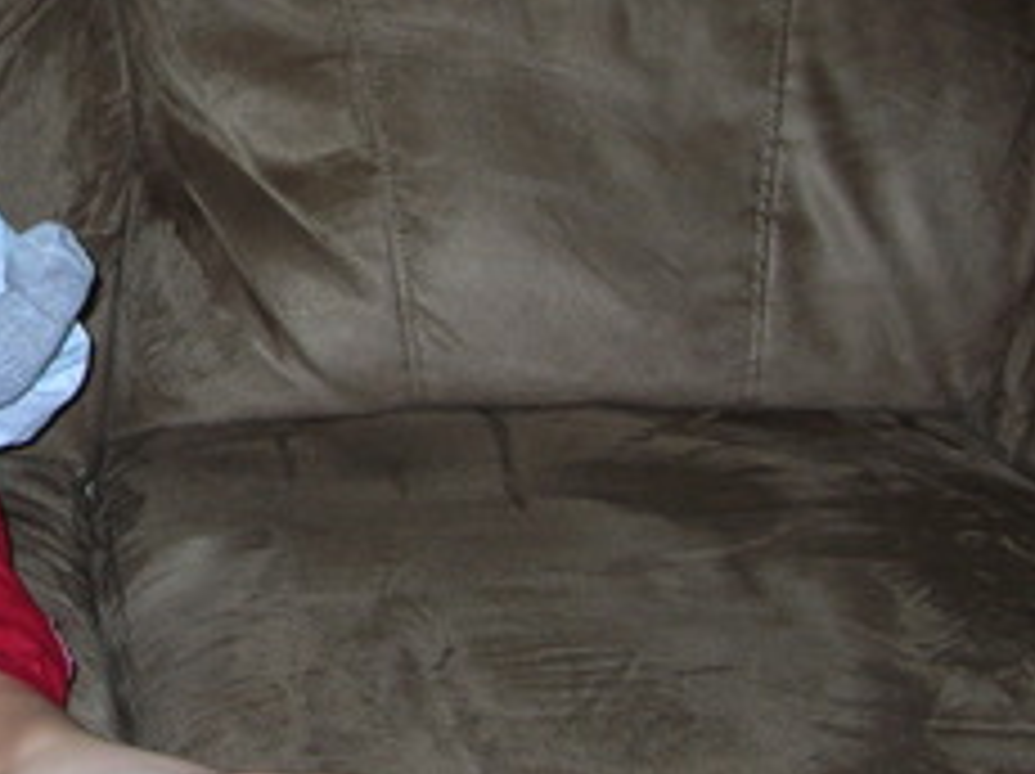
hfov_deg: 18.7
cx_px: -180
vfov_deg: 14.6
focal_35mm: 100
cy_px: 101
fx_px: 2987
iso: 50
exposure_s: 1/60.1
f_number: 2.7
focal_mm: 6
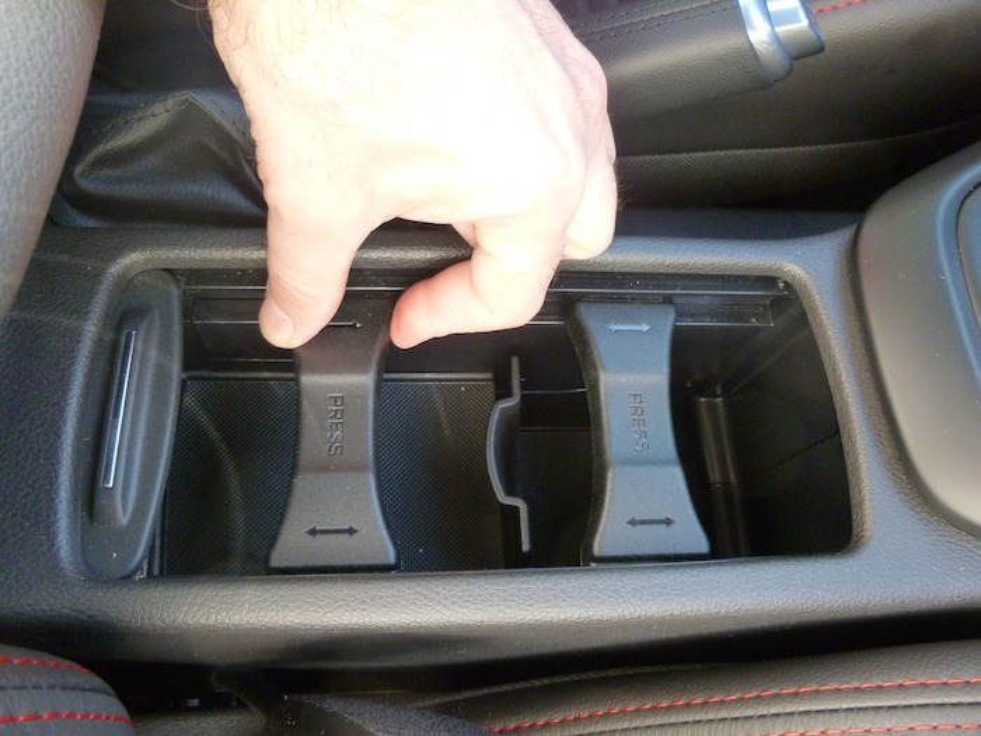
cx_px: 490
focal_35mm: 25
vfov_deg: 54.9
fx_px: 708
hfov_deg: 69.4
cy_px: 368
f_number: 3.1
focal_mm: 4.5
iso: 400
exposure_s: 1/40
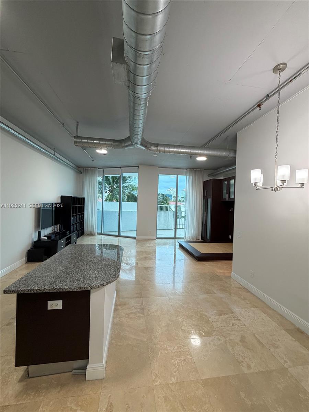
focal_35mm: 14
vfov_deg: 102.1
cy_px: 206
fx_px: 167
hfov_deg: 85.7
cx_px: 154
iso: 200
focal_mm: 2.22
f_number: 2.2
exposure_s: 1/60
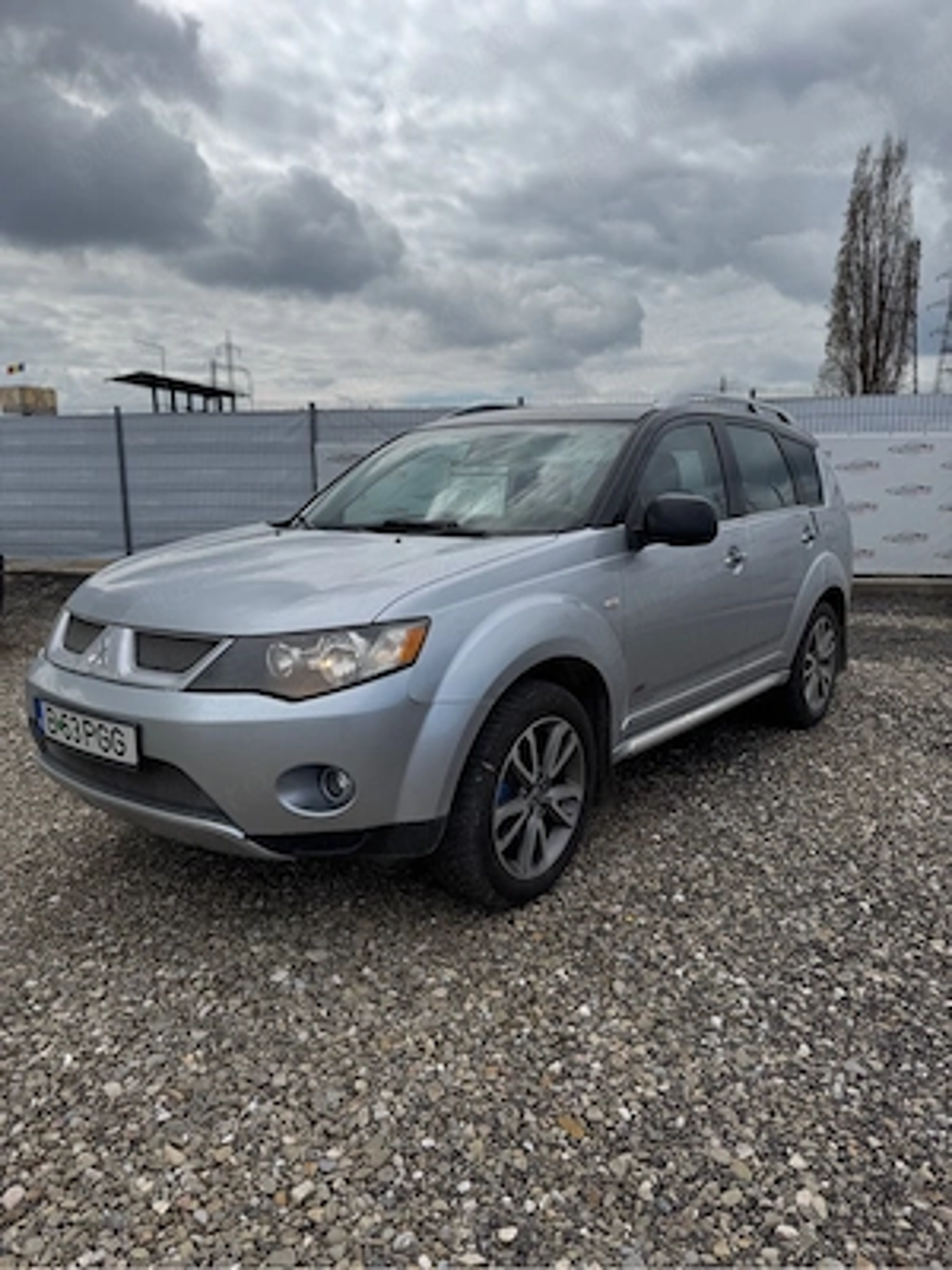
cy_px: 635
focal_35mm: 24
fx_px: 880
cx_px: 476
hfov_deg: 56.8
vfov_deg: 71.6
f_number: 1.78
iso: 80
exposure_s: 1/7937
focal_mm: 6.76
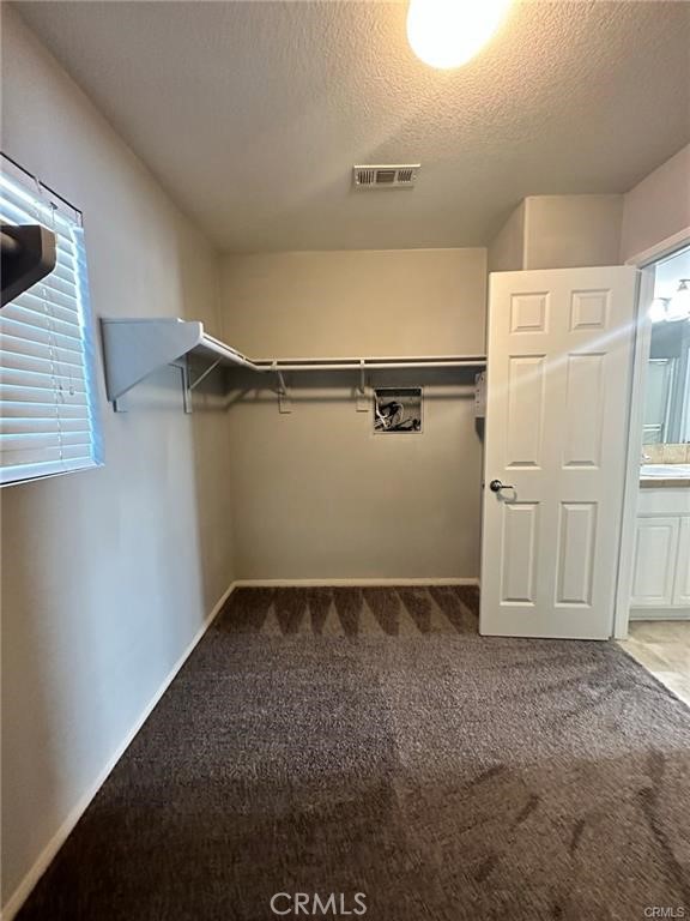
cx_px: 345
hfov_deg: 85.7
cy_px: 460
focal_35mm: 14
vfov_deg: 102.1
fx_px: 372
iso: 1000
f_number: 2.2
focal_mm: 2.22
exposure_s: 1/40
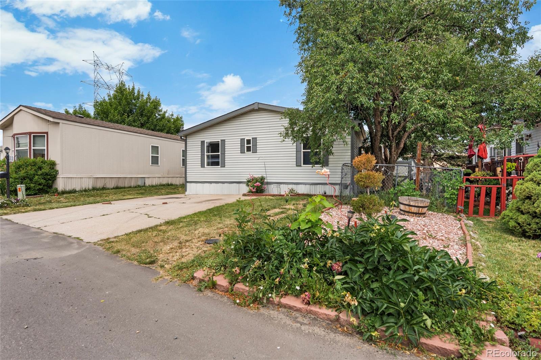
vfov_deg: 67.4
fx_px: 270
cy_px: 180
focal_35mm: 18
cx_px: 270
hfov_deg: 90.0
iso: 500
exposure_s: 1/5000
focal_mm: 18
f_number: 4
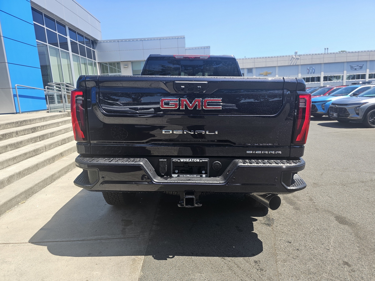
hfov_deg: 73.9
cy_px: 140
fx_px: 249
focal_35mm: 23
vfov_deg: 58.9
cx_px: 188
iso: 16
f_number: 1.7
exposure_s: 1/470
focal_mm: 6.3
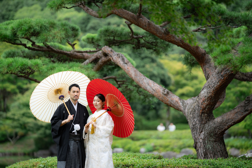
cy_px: 84
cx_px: 126
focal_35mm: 135
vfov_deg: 10.2
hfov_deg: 15.2
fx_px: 945
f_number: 2
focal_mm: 135
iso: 200
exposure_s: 1/1600
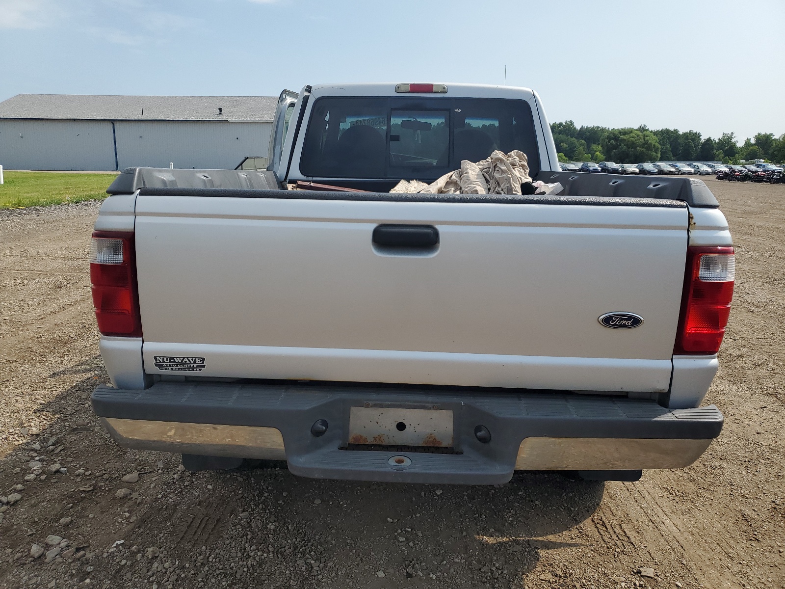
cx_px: 392
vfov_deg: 53.1
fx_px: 590
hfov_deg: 67.3
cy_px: 294
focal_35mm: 26
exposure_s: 1/3333
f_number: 1.5
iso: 50
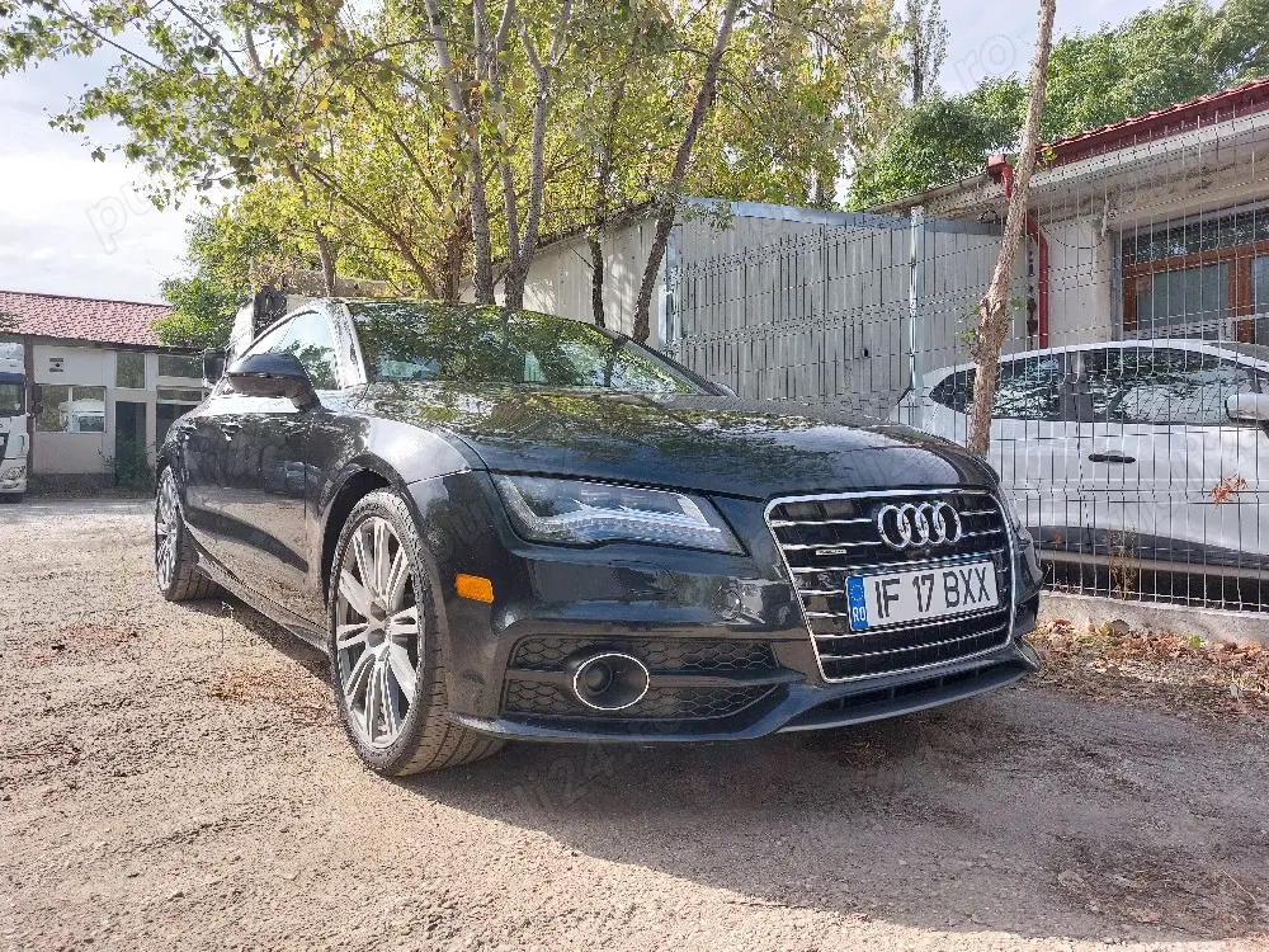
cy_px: 476
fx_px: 880
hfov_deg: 71.6
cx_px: 634
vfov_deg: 56.8
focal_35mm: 24
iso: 25
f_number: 1.8
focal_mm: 5.23
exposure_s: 1/455
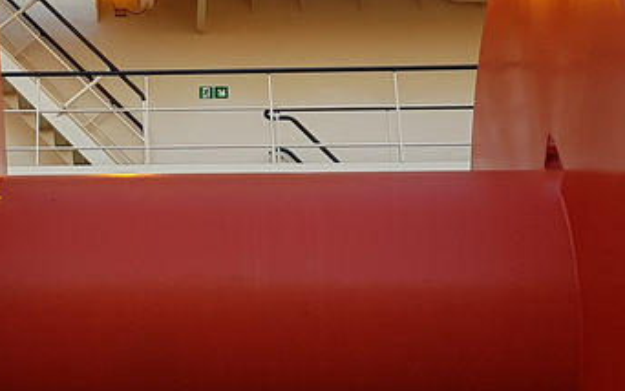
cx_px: 71
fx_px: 1755
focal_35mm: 103
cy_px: 40
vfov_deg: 12.6
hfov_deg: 19.8
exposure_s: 1/279
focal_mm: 4.2
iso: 40
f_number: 1.7
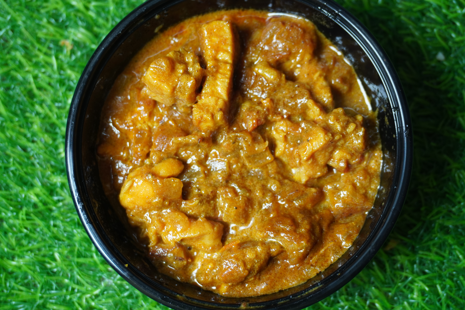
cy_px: 155
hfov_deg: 38.9
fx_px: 659
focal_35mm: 51
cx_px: 232
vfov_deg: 26.5
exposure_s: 1/160
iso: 640
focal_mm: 34
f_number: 5
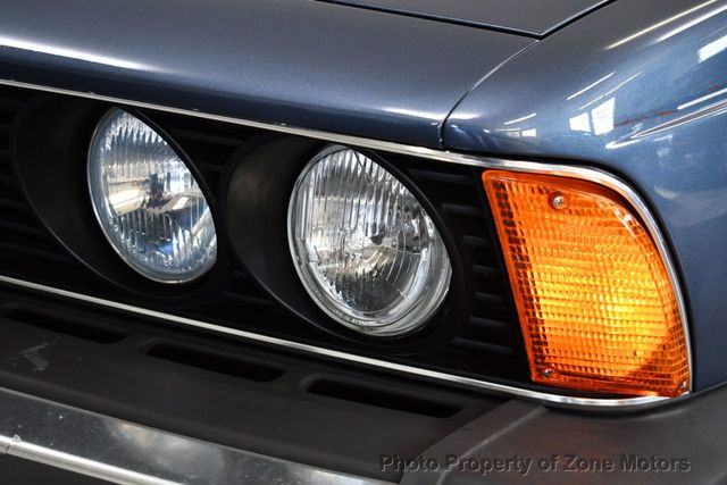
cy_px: 242
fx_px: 1353
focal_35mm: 67
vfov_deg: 20.3
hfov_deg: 30.1
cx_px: 364
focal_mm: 45
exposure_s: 1/125
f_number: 5
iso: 1400
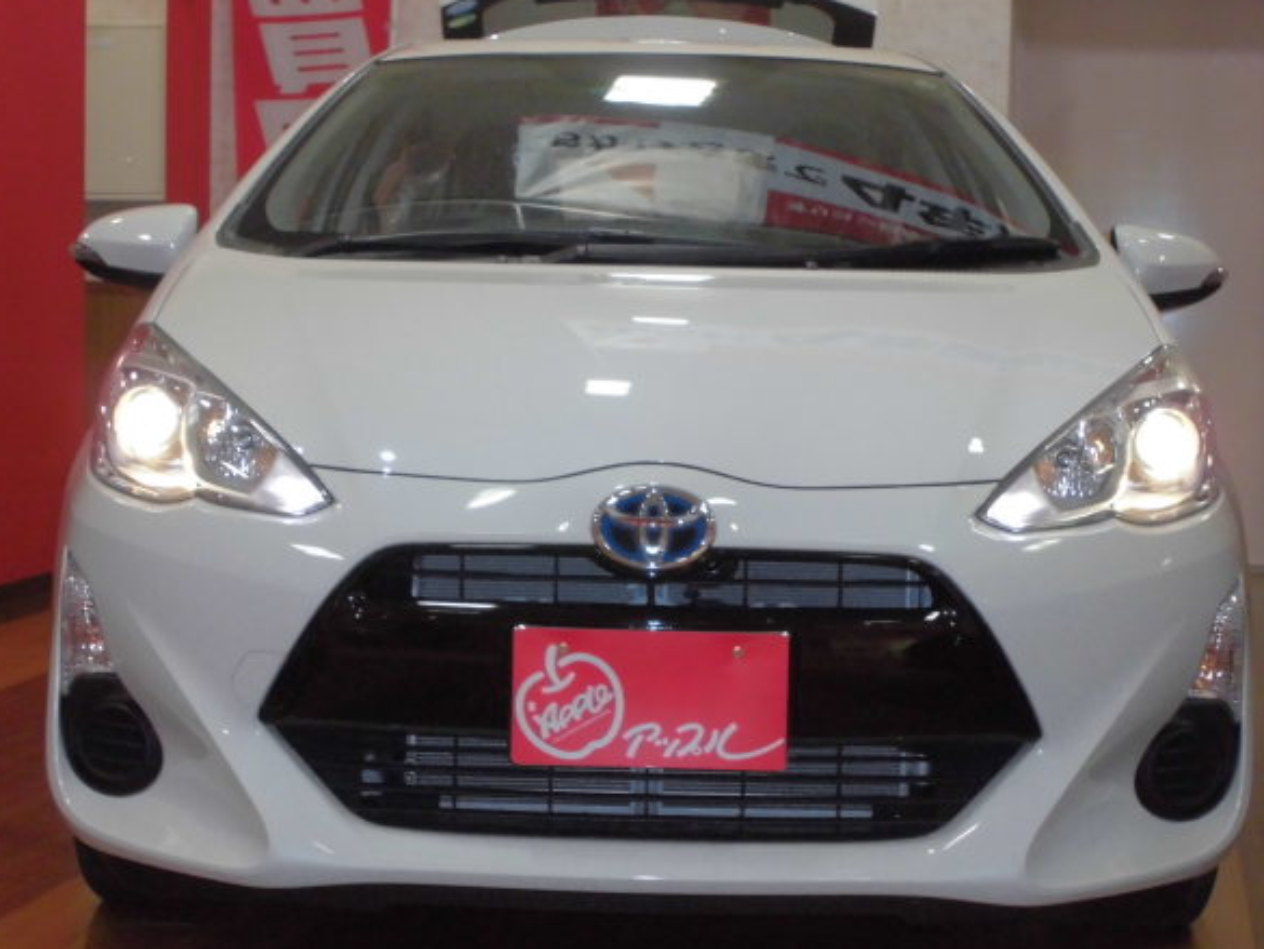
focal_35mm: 70
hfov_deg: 27.8
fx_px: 2557
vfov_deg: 21.0
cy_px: 476
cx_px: 594
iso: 400
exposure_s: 1/60
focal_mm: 11.5
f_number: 5.6
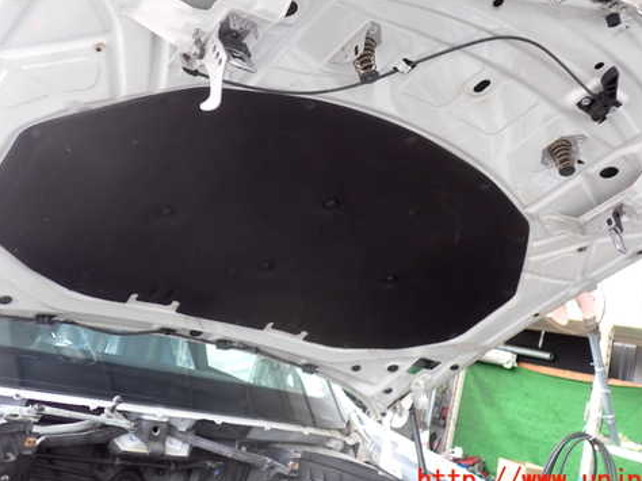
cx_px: 317
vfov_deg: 37.6
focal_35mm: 38
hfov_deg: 49.0
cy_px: 194
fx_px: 704
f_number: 2.3
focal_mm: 5.4
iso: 200
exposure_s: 1/40
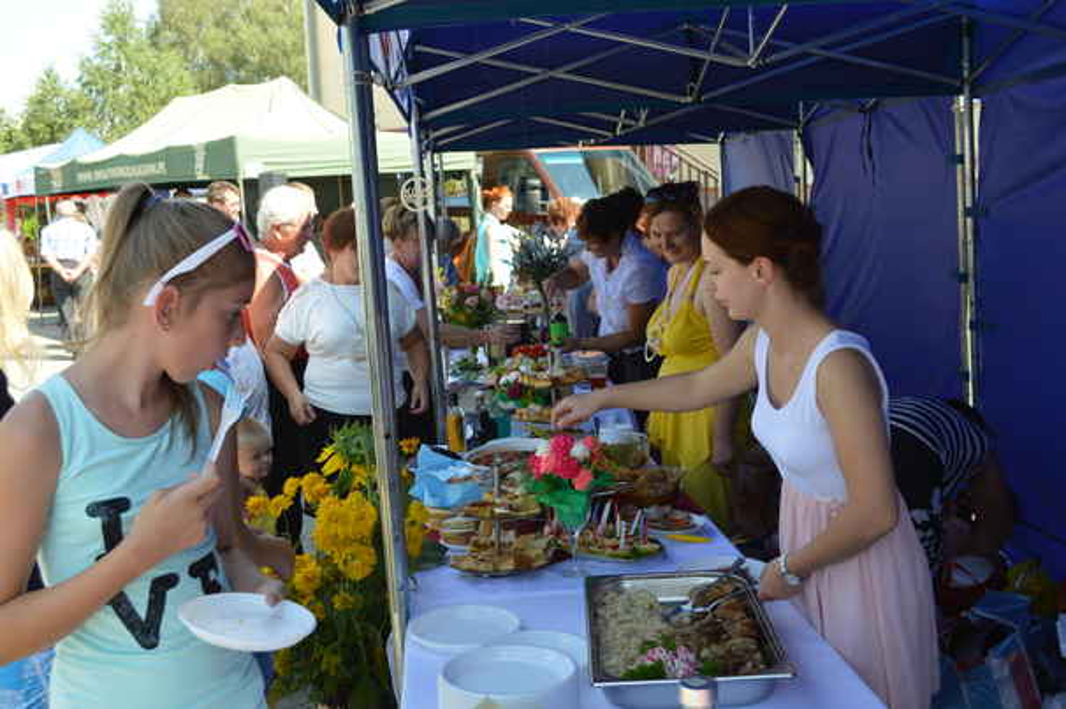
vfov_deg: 34.2
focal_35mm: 39
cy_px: 354
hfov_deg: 49.6
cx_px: 533
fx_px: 1154
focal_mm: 26
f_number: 5.6
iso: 125
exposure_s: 1/125
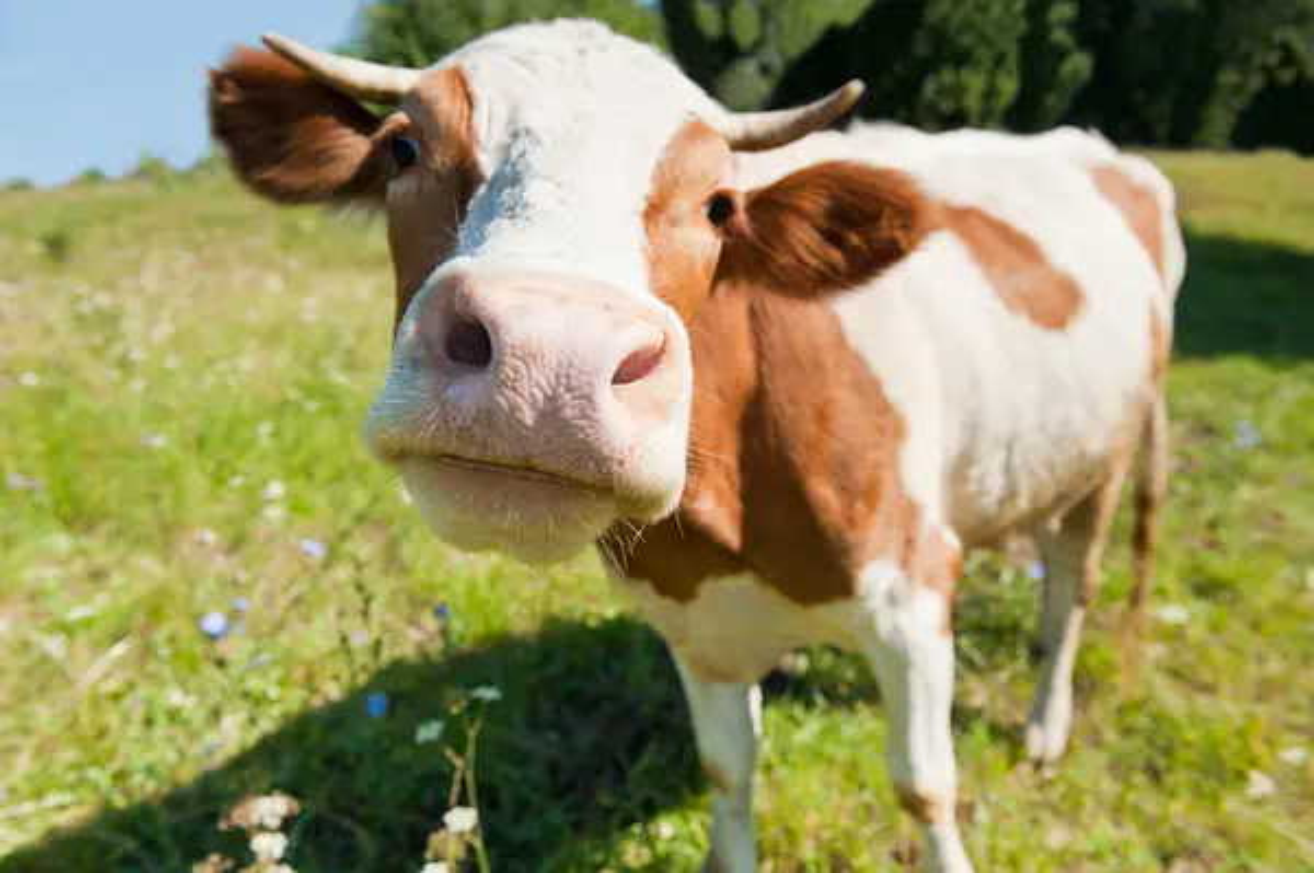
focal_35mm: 29
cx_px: 657
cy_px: 436
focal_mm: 29
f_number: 5.6
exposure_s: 1/1000
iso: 200
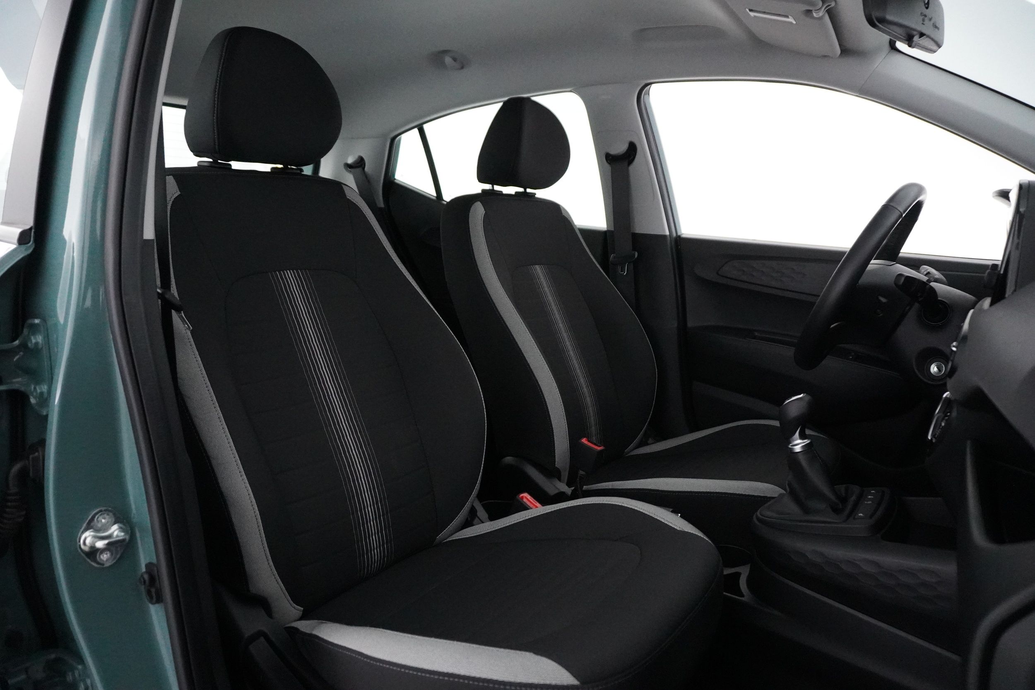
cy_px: 345
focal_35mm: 24
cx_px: 518
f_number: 3.5
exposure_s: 1/160
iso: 6400
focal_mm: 16
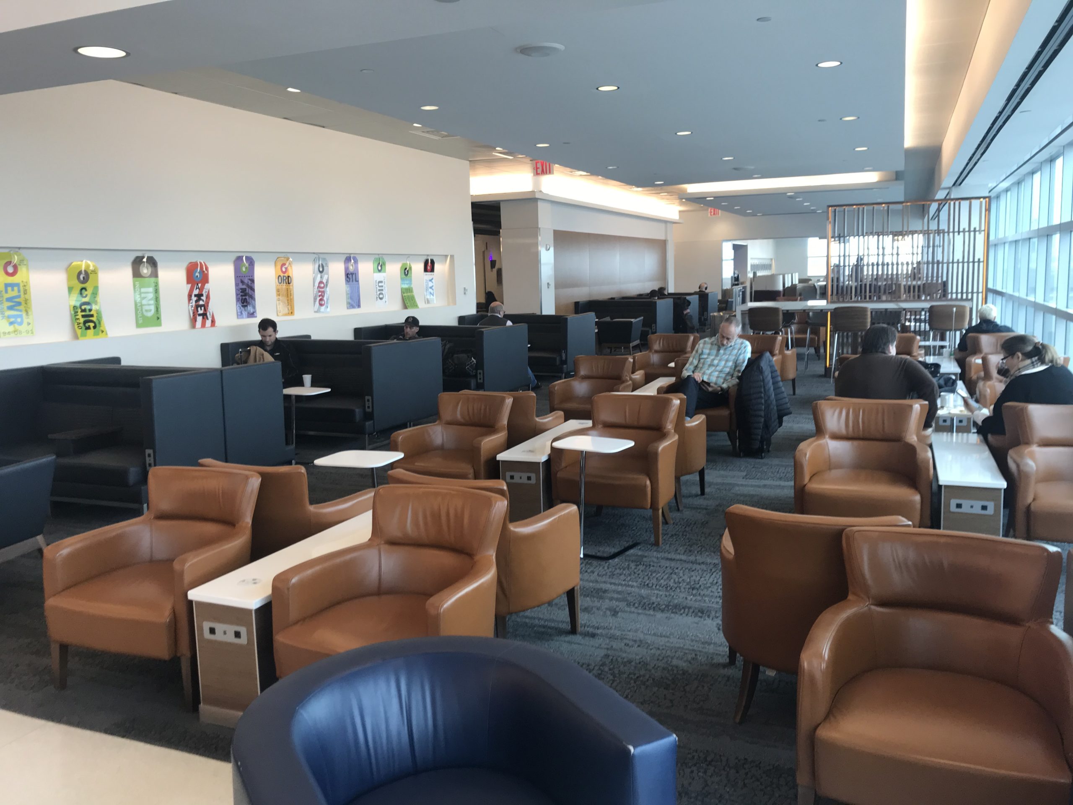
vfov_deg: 49.7
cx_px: 536
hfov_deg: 63.4
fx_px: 868
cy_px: 402
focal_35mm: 28
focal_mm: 3.99
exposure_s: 1/60
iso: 32
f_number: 1.8
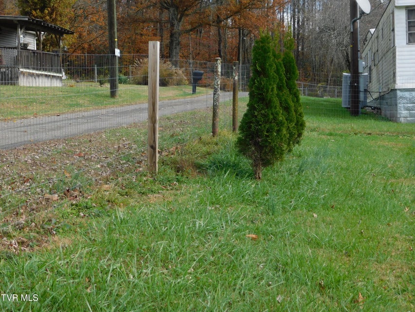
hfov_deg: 29.4
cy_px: 156
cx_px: 208
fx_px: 791
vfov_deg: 22.3
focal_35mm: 66
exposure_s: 1/320
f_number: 4.2
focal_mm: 11.7
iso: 125
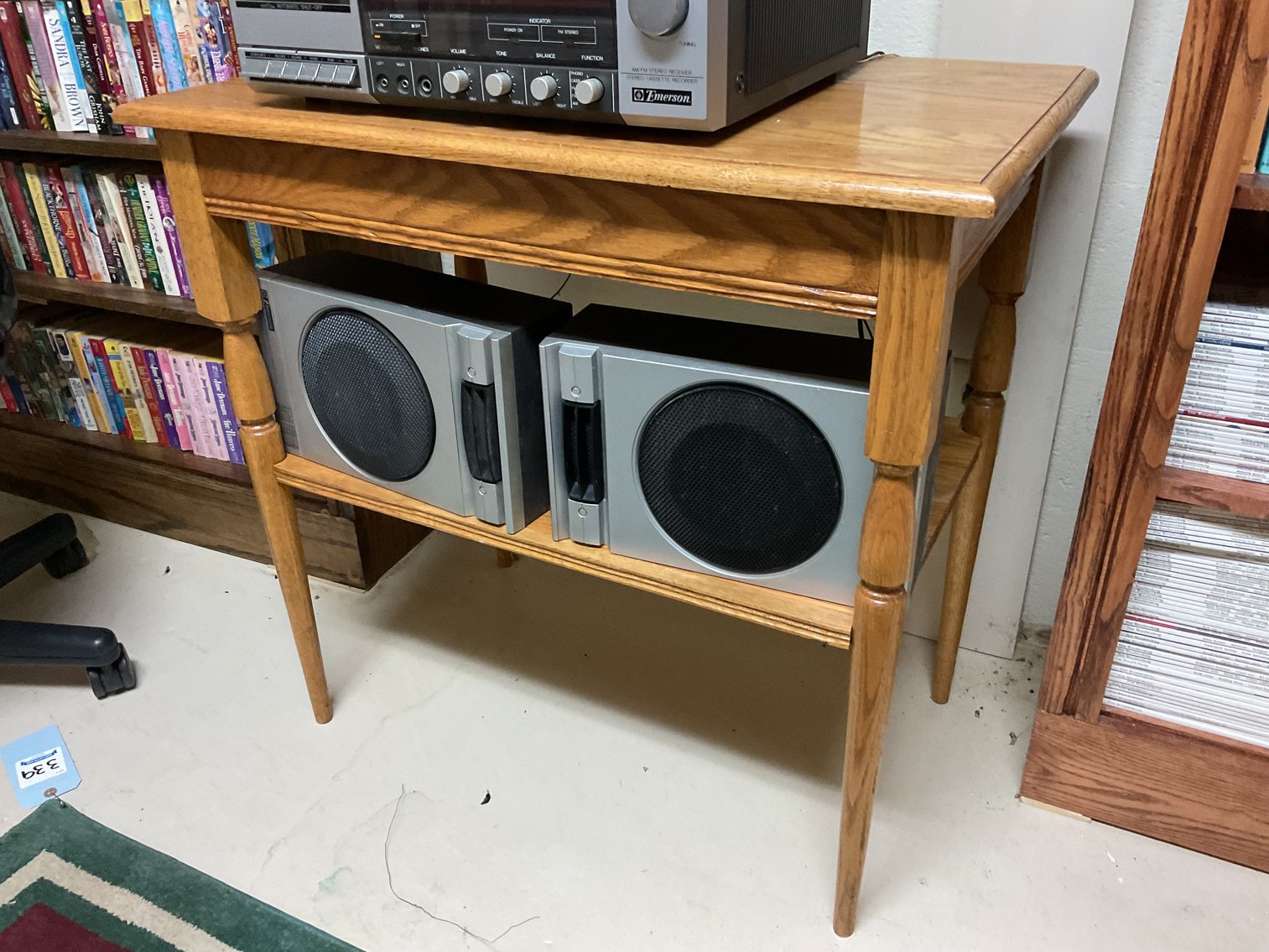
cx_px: 634
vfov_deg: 48.2
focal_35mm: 29
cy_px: 476
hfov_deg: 61.7
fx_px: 1063
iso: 250
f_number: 1.8
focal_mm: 3
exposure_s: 1/60
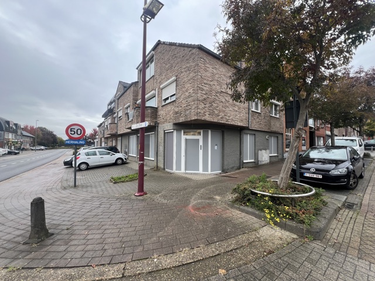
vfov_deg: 89.9
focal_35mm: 13
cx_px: 188
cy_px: 140
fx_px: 141
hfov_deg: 106.2
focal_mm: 1.57
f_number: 1.8
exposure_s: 1/99
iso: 32
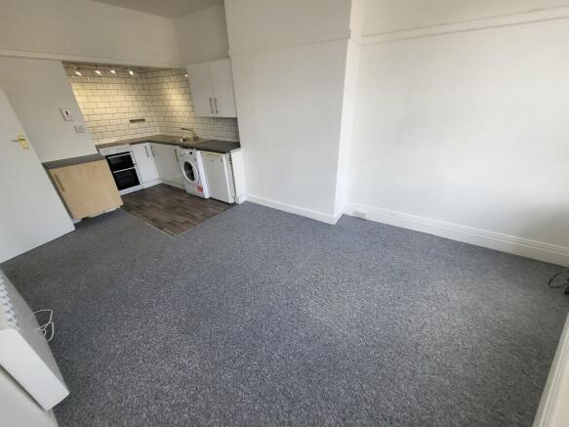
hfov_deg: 106.2
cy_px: 214
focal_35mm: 13
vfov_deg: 89.9
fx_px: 214
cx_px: 284
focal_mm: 1.74
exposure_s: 1/100
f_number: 2.2
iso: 50
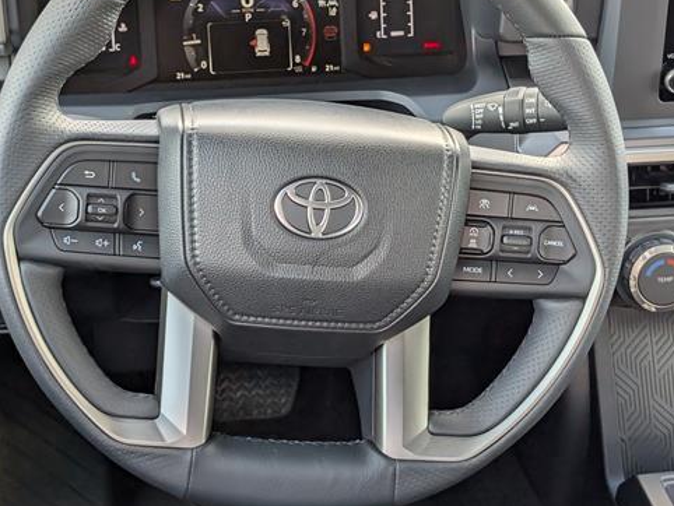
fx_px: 1266
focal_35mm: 65
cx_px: 280
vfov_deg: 22.6
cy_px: 211
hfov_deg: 29.8
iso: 213
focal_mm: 6.9
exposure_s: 1/385
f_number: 1.68
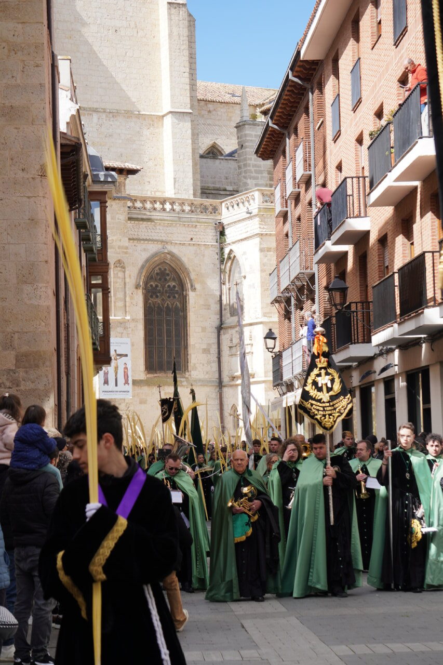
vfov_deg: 24.6
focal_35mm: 82
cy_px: 332
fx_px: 1523
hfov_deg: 16.5
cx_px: 222
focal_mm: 55
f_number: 5.6
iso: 100
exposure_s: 1/250
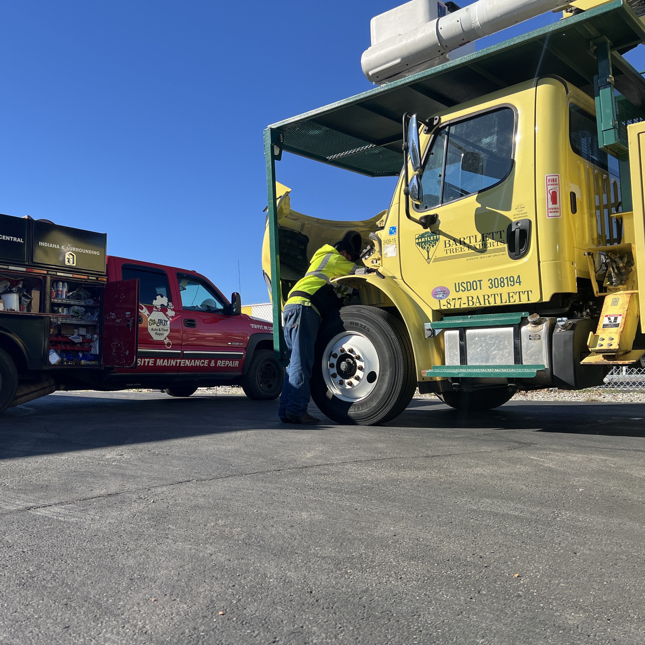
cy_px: 322
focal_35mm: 31
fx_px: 654
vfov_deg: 52.5
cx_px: 242
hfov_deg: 52.0
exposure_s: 1/2457
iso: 50
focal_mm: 5.7
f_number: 1.5
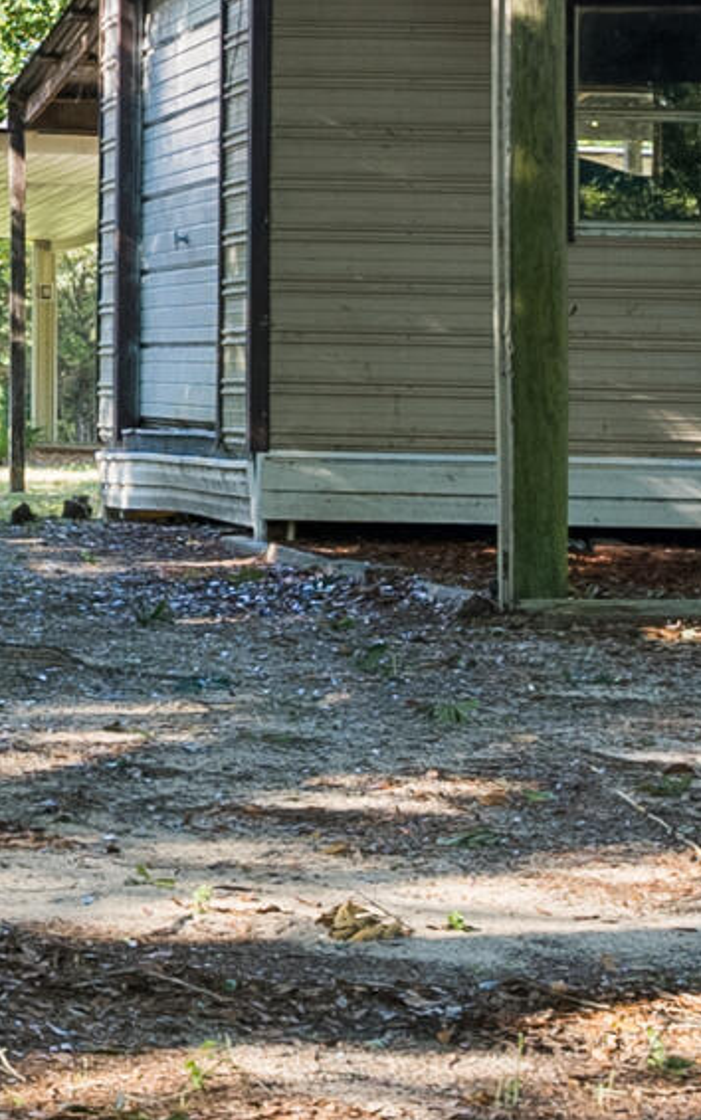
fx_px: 3316
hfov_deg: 11.1
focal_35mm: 109
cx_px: -659
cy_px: 191
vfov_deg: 19.0
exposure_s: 1/40
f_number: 7.1
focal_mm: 20.1
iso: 250
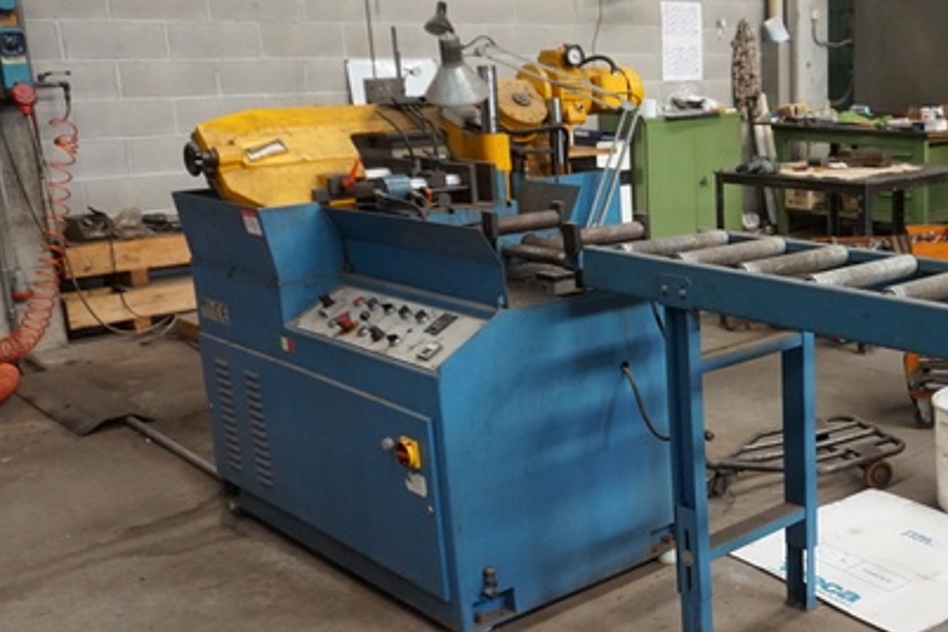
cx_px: 829
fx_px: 1132
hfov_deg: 42.2
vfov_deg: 31.2
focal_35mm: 43
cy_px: 340
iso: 1600
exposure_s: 1/160
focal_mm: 16
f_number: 3.5
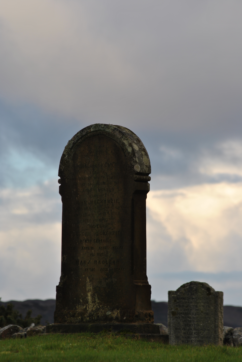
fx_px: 2262
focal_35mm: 225
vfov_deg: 9.1
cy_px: 181
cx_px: 121
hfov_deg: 6.1
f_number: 6.3
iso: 100
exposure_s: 1/200
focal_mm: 150
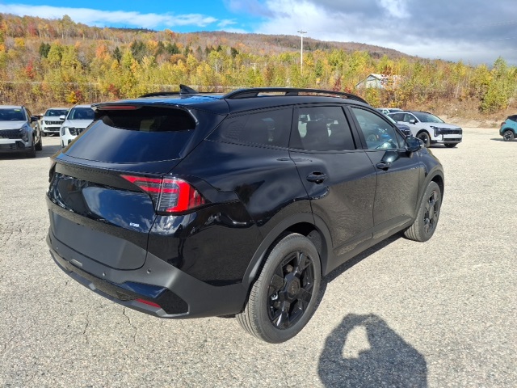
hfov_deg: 69.4
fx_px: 373
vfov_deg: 54.9
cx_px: 258
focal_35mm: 25
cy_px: 194
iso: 30
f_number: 1.8
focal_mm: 4.69
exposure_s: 1/1161
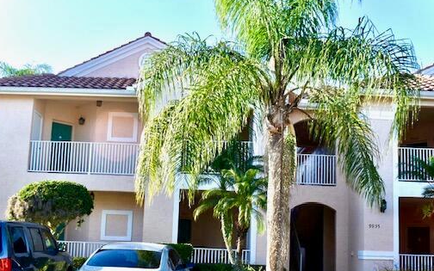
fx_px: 528
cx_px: 214
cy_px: 172
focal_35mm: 45
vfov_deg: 28.7
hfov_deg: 44.7
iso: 200
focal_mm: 23
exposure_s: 1/250
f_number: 7.1
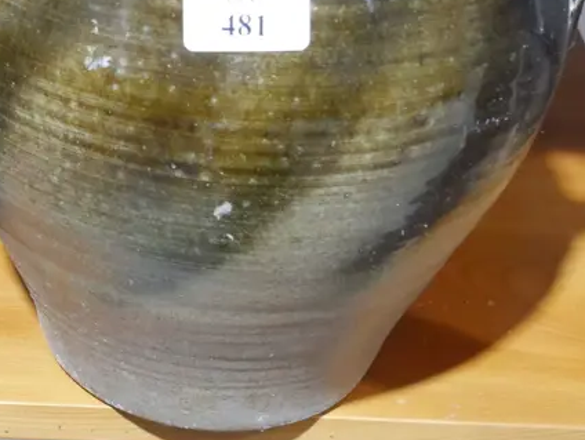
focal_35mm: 111
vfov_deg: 13.2
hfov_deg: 17.2
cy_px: 35
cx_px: -34
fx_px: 1878
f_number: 5.1
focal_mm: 23
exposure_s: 1/60
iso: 2500
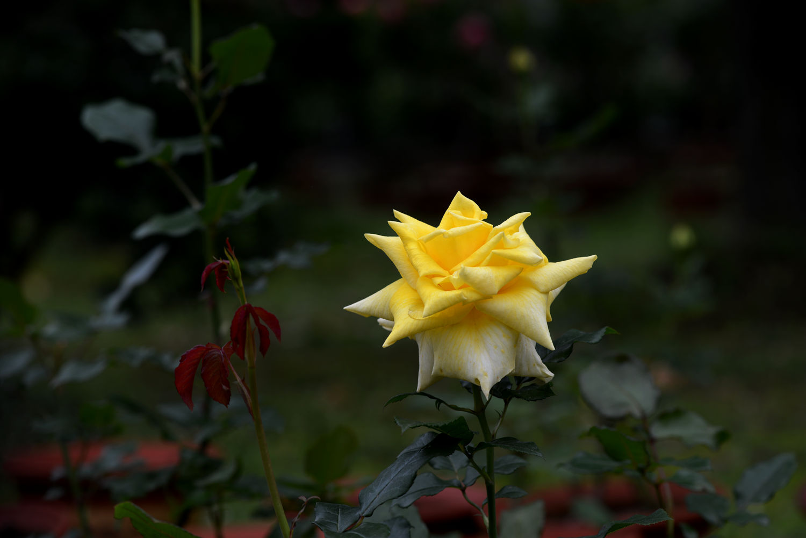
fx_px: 2351
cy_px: 269
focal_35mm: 105
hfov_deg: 19.5
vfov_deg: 13.0
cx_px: 403
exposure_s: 1/500
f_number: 5.6
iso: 160
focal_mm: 105
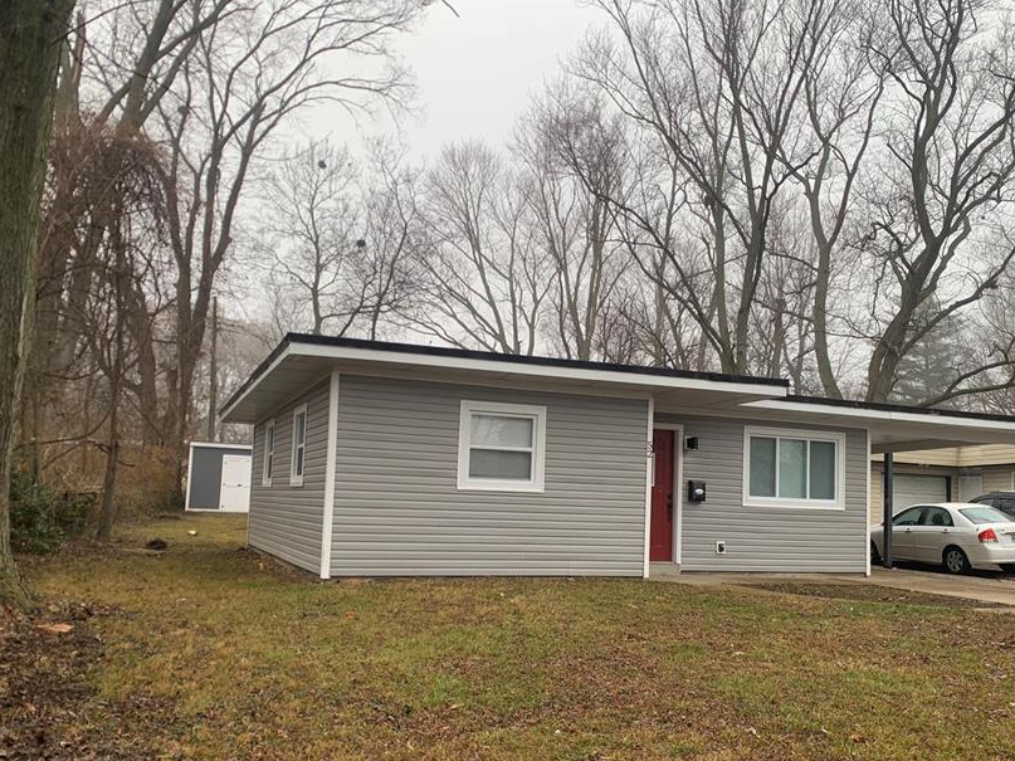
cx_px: 599
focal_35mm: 33
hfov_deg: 55.0
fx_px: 967
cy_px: 431
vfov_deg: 42.8
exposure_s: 1/265
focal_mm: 4.25
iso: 25
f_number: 1.8
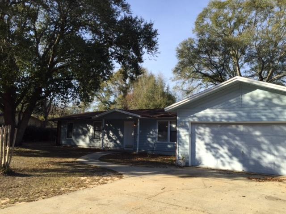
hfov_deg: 61.7
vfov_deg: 48.2
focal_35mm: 29
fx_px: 240
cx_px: 143
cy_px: 107
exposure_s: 1/1130
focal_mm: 4.15
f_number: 2.2
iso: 32
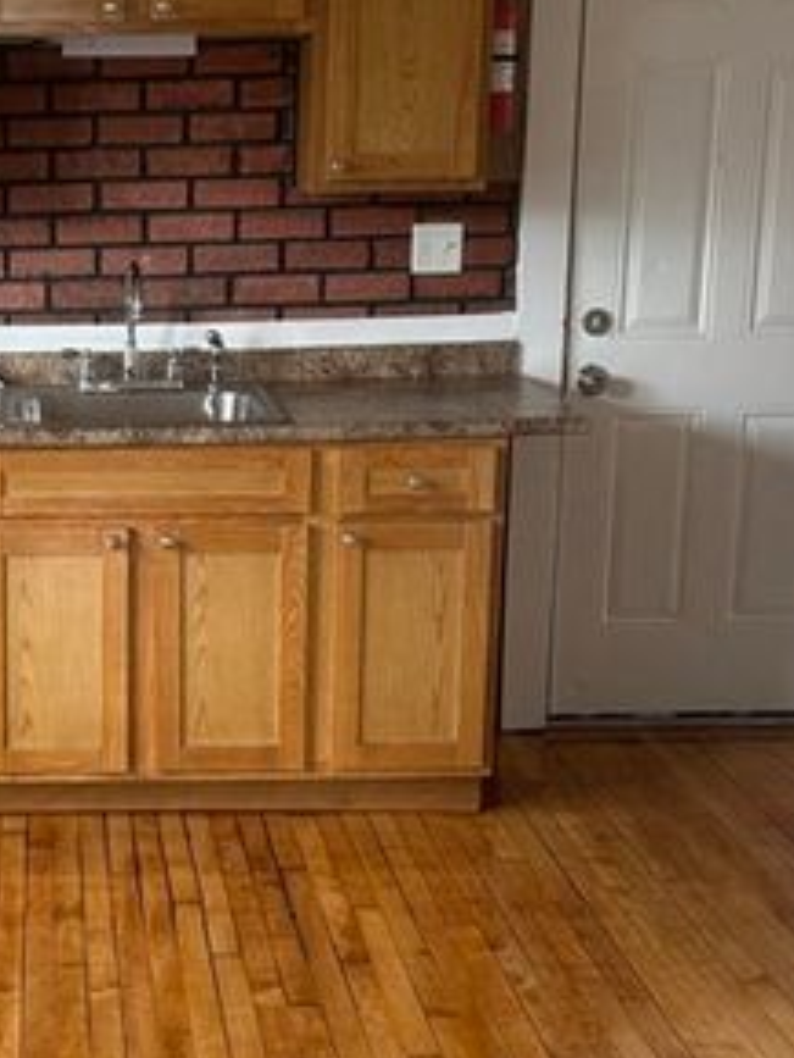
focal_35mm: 60
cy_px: 540
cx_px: 70
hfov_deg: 23.7
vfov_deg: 32.2
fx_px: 1834
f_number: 1.5
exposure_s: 1/121
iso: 64
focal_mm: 5.7
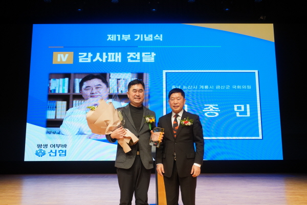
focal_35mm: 32
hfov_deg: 59.5
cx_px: 154
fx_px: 269
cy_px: 102
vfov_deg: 41.7
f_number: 5
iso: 800
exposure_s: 1/200
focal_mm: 21
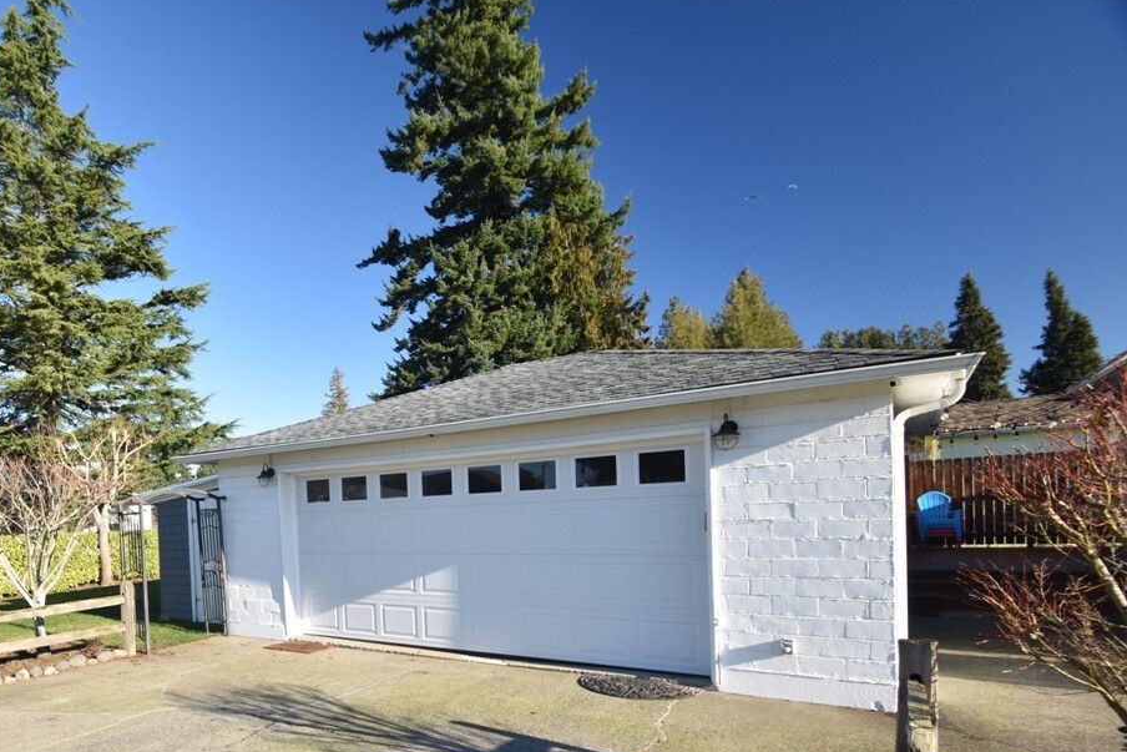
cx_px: 490
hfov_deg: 92.8
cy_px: 392
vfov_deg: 70.4
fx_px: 532
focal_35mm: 17
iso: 280
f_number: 5.6
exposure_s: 1/250
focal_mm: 10
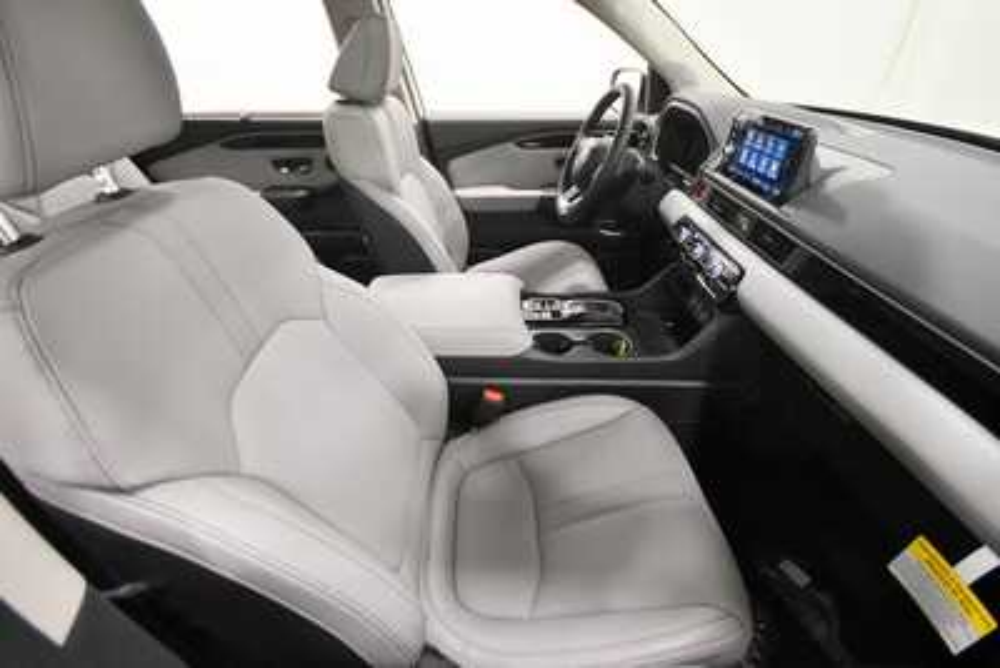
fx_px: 417
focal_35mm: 15
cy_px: 334
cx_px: 500
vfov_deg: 77.4
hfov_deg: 100.4
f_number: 4
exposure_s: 1/125
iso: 1600
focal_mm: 10
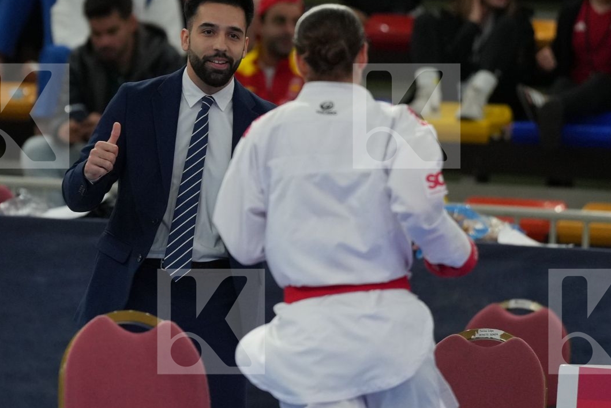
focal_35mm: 510
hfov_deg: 4.0
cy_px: 116
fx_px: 8655
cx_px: 211
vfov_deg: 2.7
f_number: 2.8
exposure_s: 1/1000
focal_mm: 200
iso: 1600
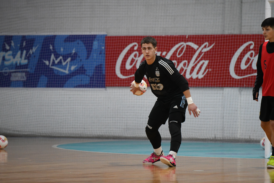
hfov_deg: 7.9
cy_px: 92
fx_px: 1994
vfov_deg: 5.2
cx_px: 137
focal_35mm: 262
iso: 5000
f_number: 2.8
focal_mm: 175
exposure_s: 1/1000
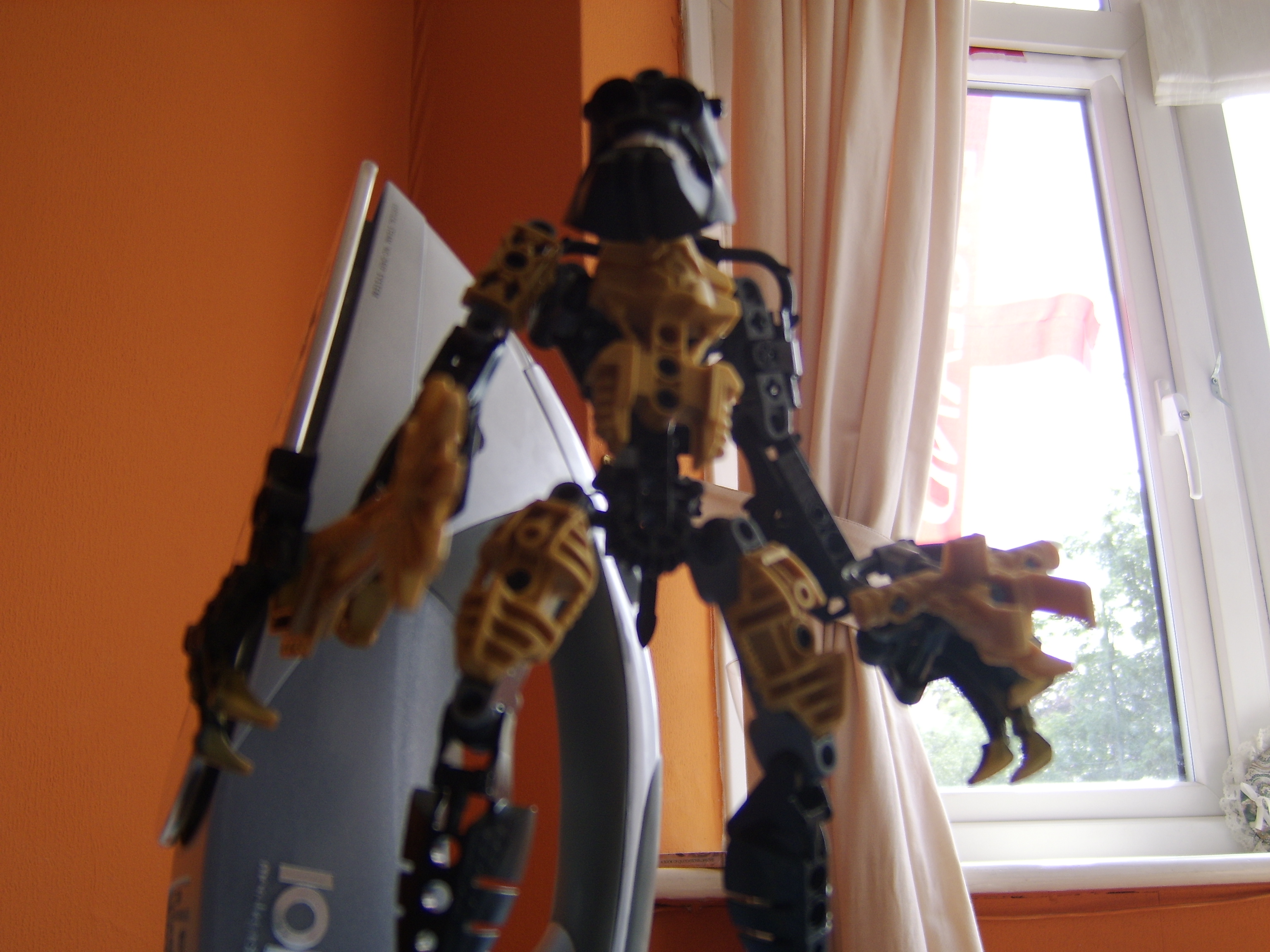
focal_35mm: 31
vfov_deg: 45.4
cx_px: 635
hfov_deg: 58.4
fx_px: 1137
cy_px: 476
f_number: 2.7
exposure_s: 1/84
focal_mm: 8.13
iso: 71
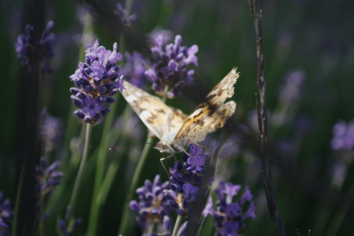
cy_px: 118
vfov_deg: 16.3
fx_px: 826
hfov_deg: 24.2
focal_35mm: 84
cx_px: 177
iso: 100
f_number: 5.6
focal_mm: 55
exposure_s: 1/200
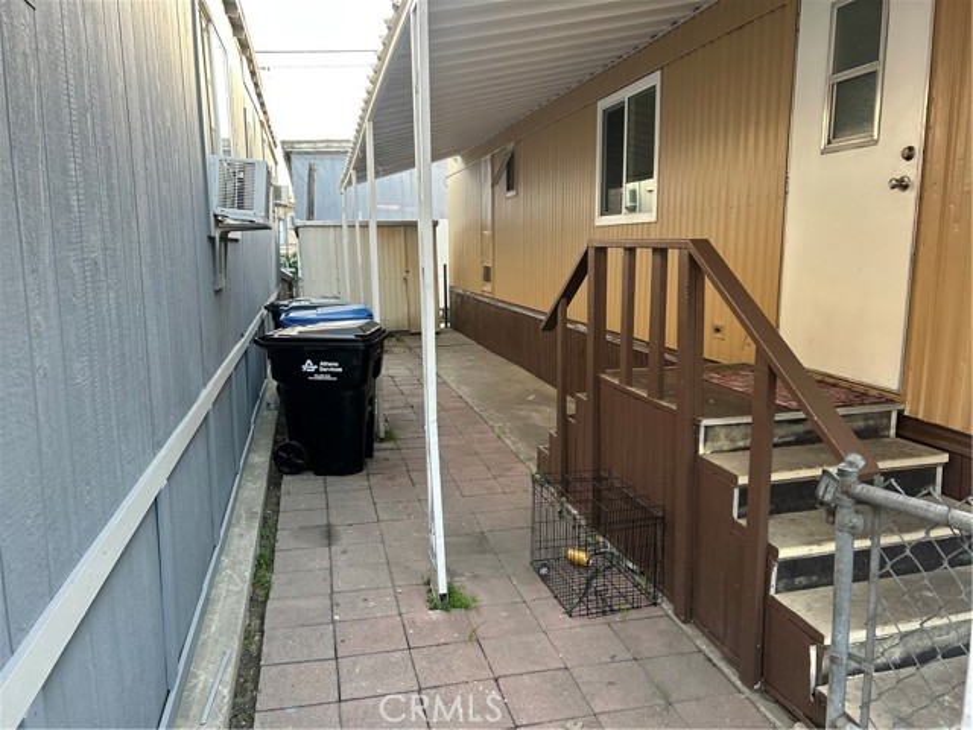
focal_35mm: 26
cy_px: 365
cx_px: 486
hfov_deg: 67.3
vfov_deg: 53.1
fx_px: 731
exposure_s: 1/121
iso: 100
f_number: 1.5
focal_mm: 5.7
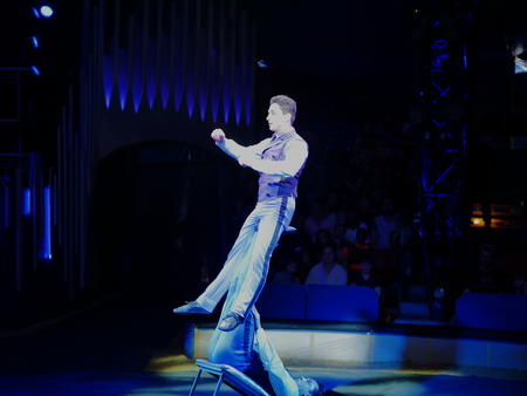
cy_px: 198
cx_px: 264
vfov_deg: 16.4
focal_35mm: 90
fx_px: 1371
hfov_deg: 21.8
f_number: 1.8
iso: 500
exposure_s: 1/100
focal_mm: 45
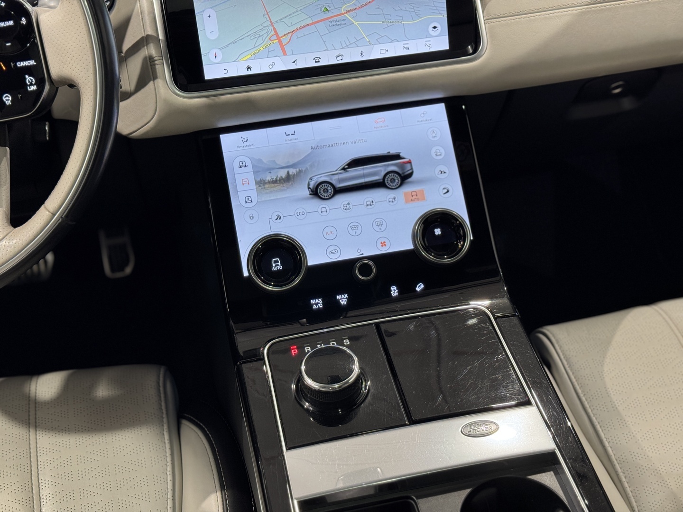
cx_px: 342
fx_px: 947
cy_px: 256
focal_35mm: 48
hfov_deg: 39.7
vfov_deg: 30.3
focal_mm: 6.76
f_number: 1.78
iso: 125
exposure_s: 1/50
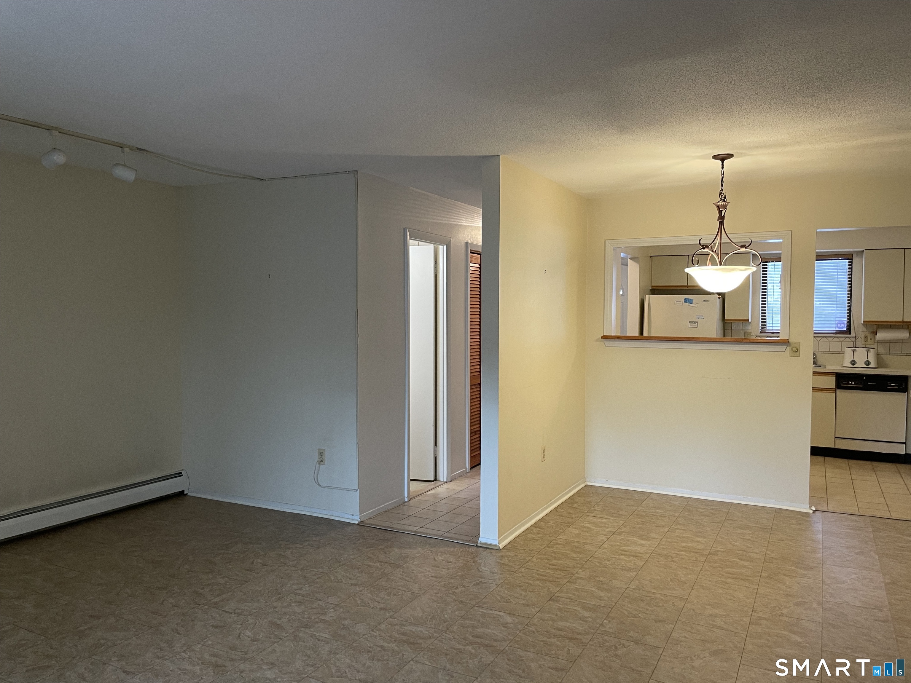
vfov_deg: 53.1
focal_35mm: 26
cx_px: 456
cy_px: 342
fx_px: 684
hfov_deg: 67.3
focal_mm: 4.2
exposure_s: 1/60
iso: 160
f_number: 1.6
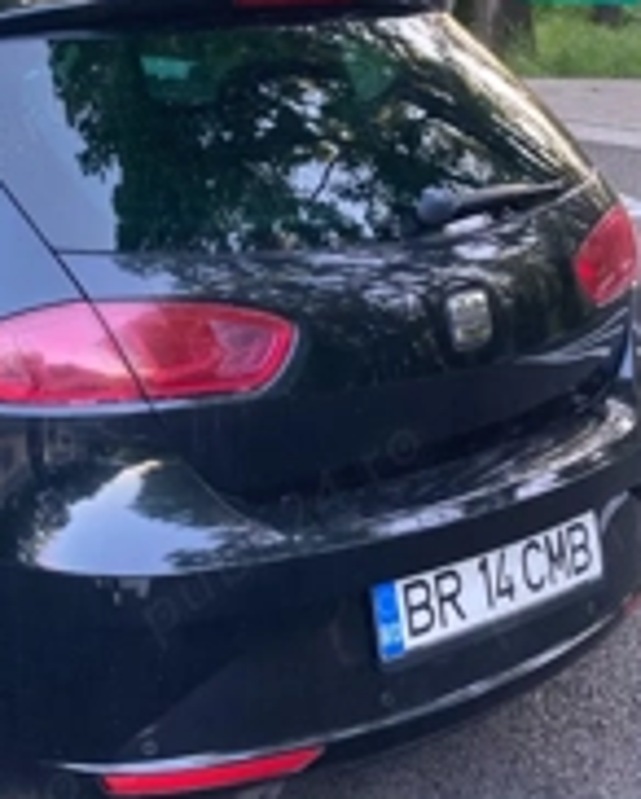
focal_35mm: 60
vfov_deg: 31.1
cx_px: 26
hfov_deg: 24.5
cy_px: 241
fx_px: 1420
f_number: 1.8
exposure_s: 1/64
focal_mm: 3.99
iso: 80
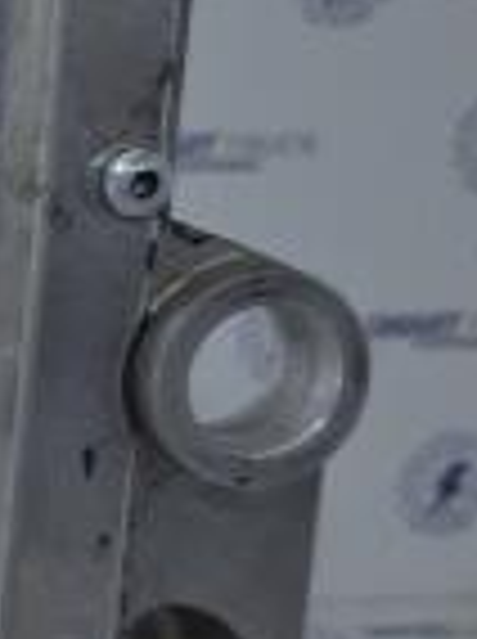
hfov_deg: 9.4
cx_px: -868
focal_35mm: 130
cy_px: 414
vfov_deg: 15.2
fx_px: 2396
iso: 125
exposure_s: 1/50
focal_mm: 5.54
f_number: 1.8
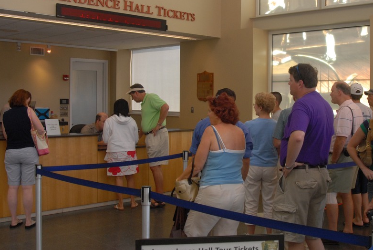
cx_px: 220
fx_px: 477
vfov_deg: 29.2
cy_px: 94
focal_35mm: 46
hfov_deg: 42.5
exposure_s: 1/60
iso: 400
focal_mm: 24
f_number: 9
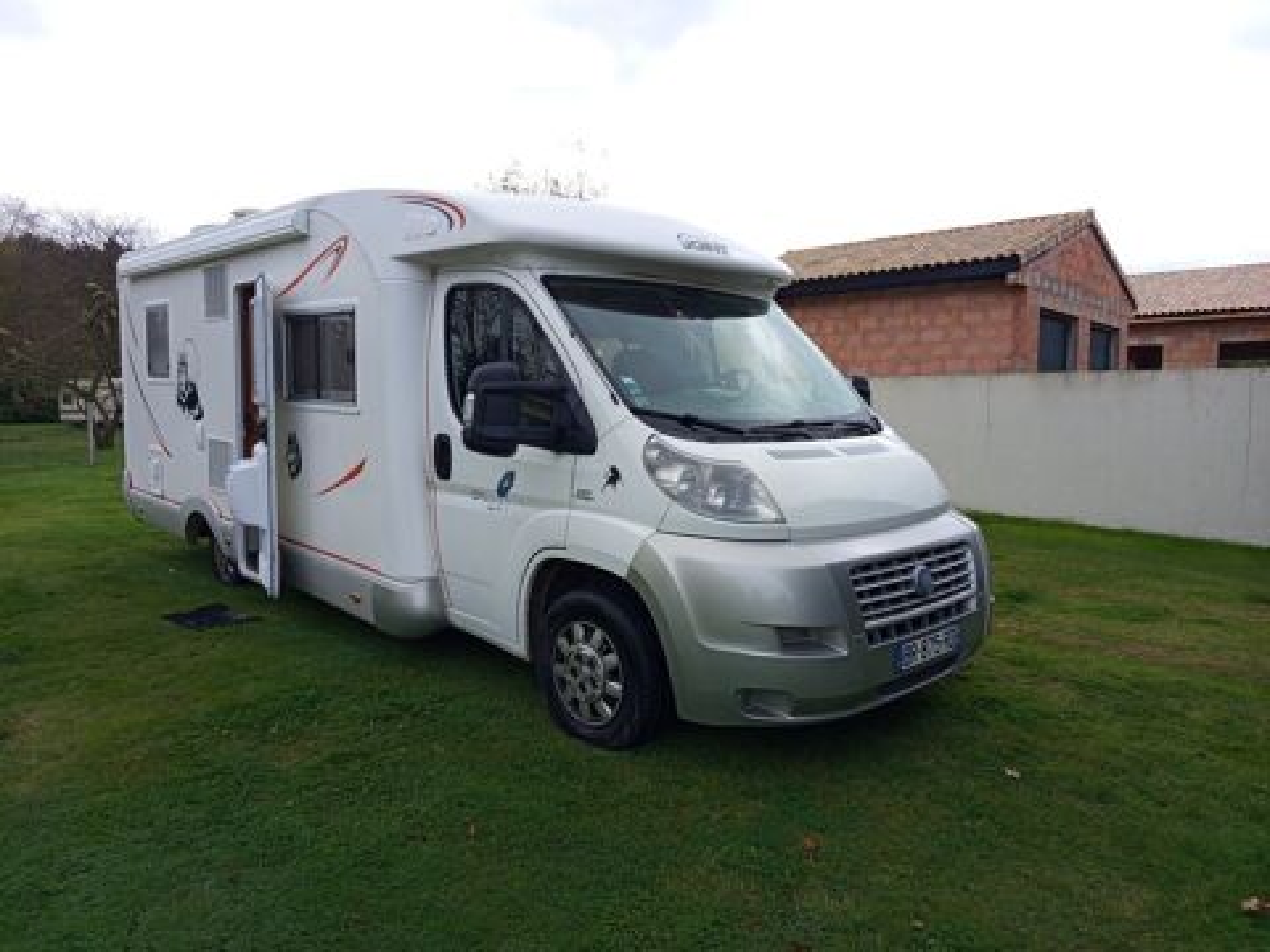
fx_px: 881
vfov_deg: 56.8
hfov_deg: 71.6
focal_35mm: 24
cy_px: 476
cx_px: 635
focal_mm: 5.24
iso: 50
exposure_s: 1/298
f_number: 1.7
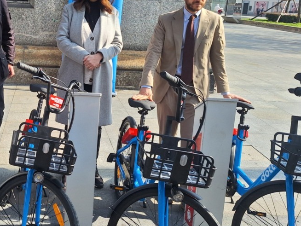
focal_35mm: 45
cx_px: 47
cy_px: 68
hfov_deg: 39.8
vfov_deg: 31.8
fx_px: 391
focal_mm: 5.54
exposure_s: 1/1522
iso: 40
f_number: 1.8
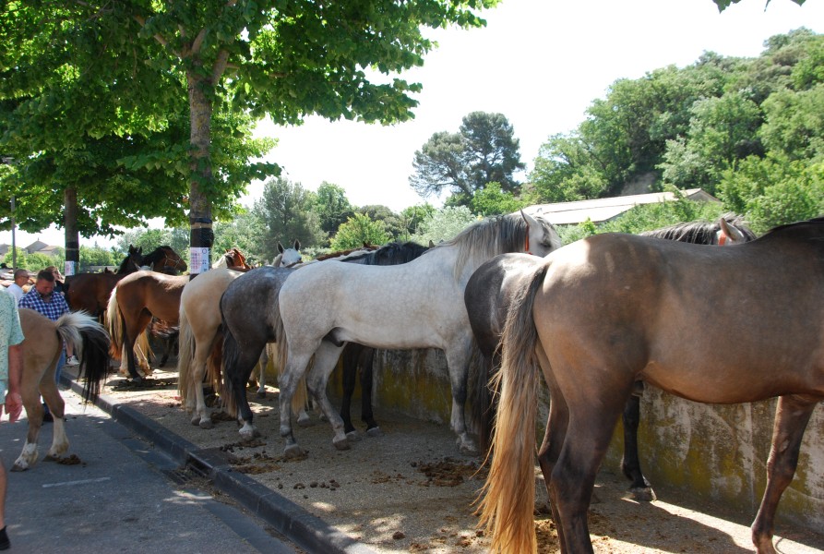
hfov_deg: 49.4
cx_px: 412
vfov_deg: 34.4
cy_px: 277
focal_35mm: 39
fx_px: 895
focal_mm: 26
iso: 400
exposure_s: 1/200
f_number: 9
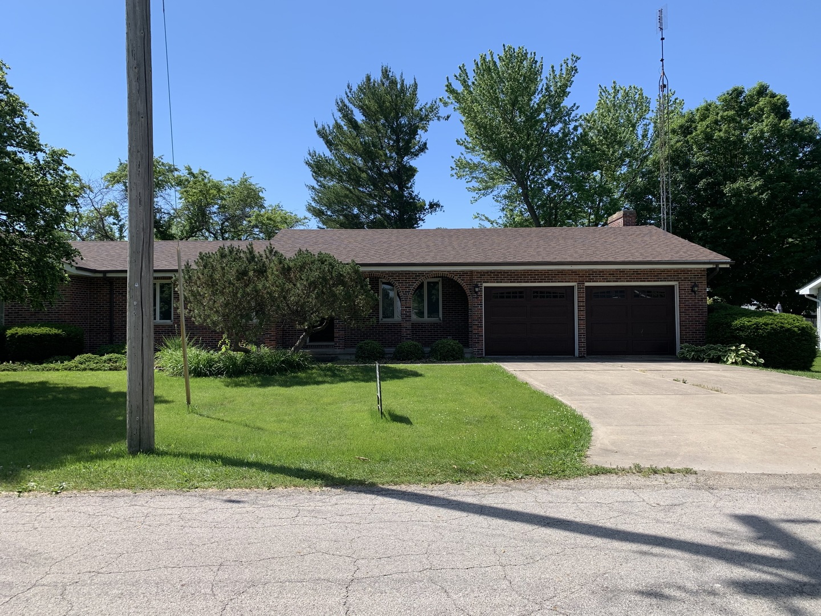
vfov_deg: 53.1
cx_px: 410
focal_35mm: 26
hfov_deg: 67.3
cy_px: 308
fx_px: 617
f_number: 1.8
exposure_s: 1/1661
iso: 25
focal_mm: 4.25
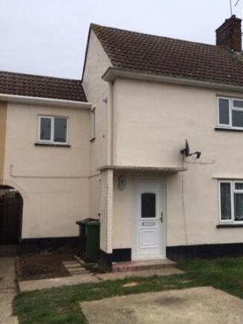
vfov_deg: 47.9
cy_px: 162
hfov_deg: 36.4
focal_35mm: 39
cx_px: 163
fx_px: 365
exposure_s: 1/50
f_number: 2.2
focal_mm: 4.15
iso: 32
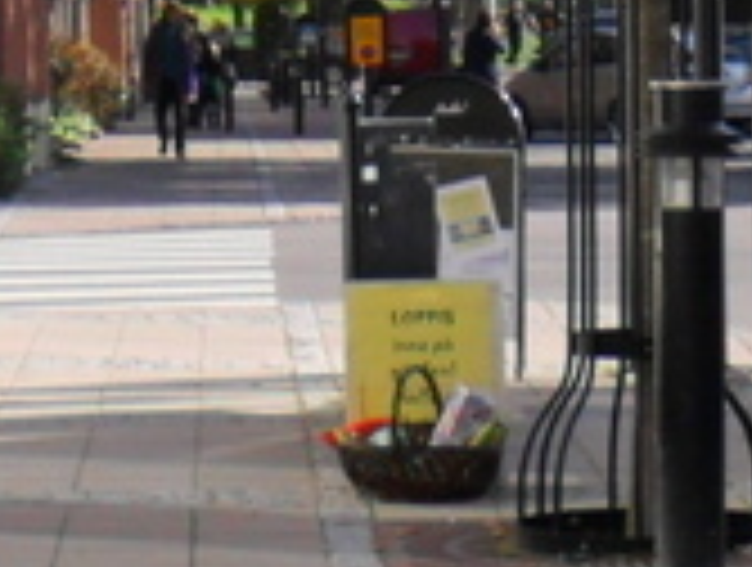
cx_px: 356
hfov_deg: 9.2
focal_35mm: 214
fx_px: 4659
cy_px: -508
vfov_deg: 6.8
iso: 80
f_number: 3
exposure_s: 1/750
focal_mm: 6.3
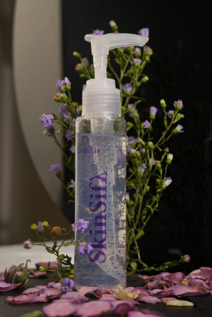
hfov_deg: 22.8
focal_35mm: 60
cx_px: 106
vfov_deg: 33.7
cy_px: 158
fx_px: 526
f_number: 8
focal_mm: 59.5
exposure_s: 1/100
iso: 800
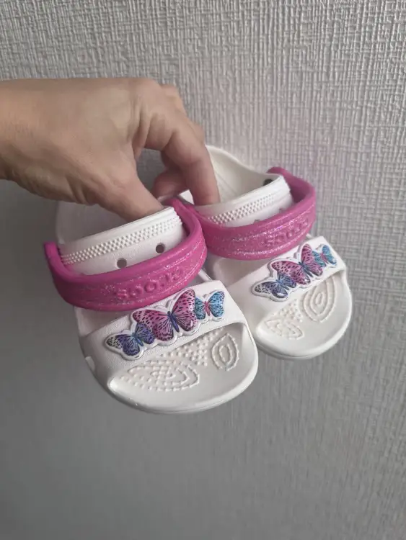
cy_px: 270
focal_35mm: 24
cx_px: 203
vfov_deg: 71.6
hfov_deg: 56.8
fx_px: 375
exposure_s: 1/121
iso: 200
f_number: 1.78
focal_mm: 6.76
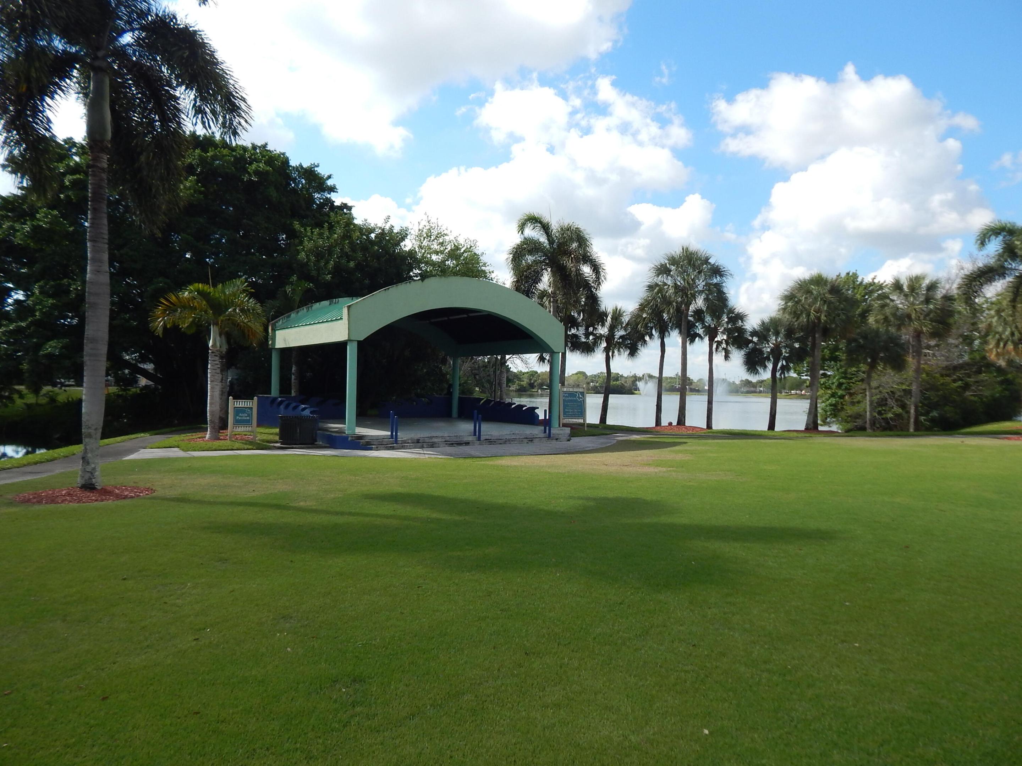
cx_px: 511
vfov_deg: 58.9
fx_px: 679
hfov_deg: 73.9
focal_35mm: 23
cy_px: 383
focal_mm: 4
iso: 125
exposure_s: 1/1250
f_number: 3
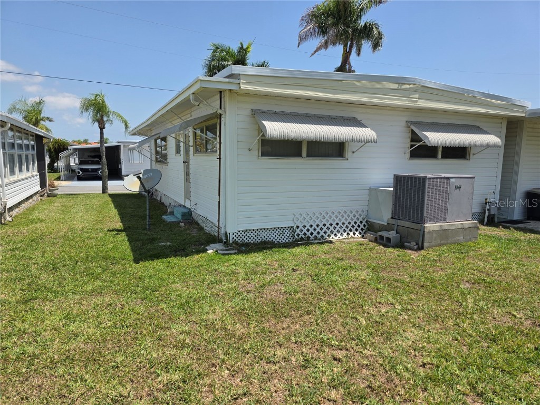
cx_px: 270
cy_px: 202
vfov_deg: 58.9
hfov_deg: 73.9
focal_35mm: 23
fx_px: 359
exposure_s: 1/7061
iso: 80
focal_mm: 6.3
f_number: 1.7
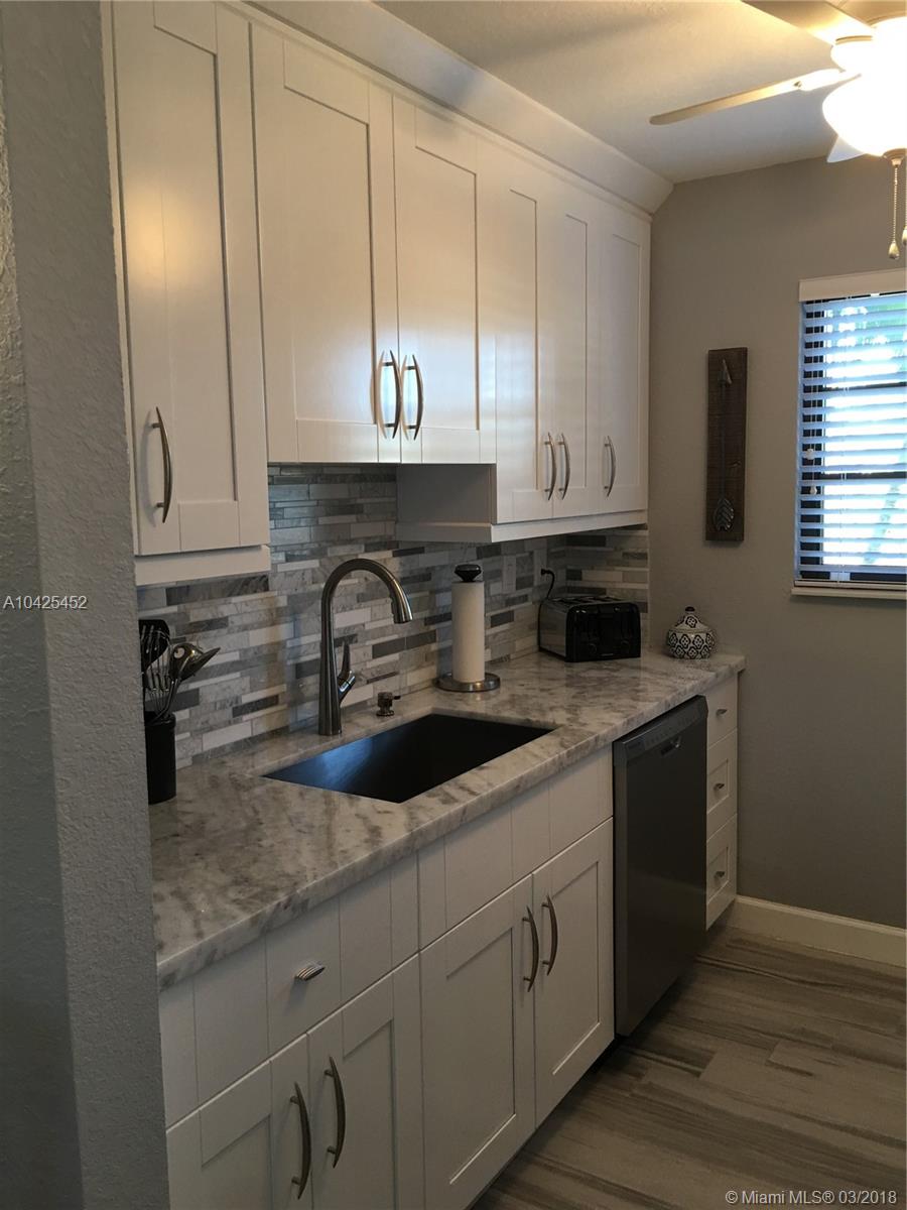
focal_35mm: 29
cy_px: 605
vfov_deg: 61.7
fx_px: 1013
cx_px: 454
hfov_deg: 48.2
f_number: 2.2
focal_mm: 4.15
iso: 40
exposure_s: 1/15
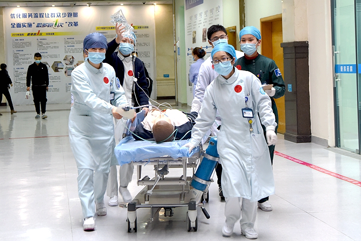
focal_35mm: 48
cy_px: 120
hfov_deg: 41.1
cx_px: 180
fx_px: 481
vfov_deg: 28.1
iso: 1600
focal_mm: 48
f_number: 4.5
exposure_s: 1/80
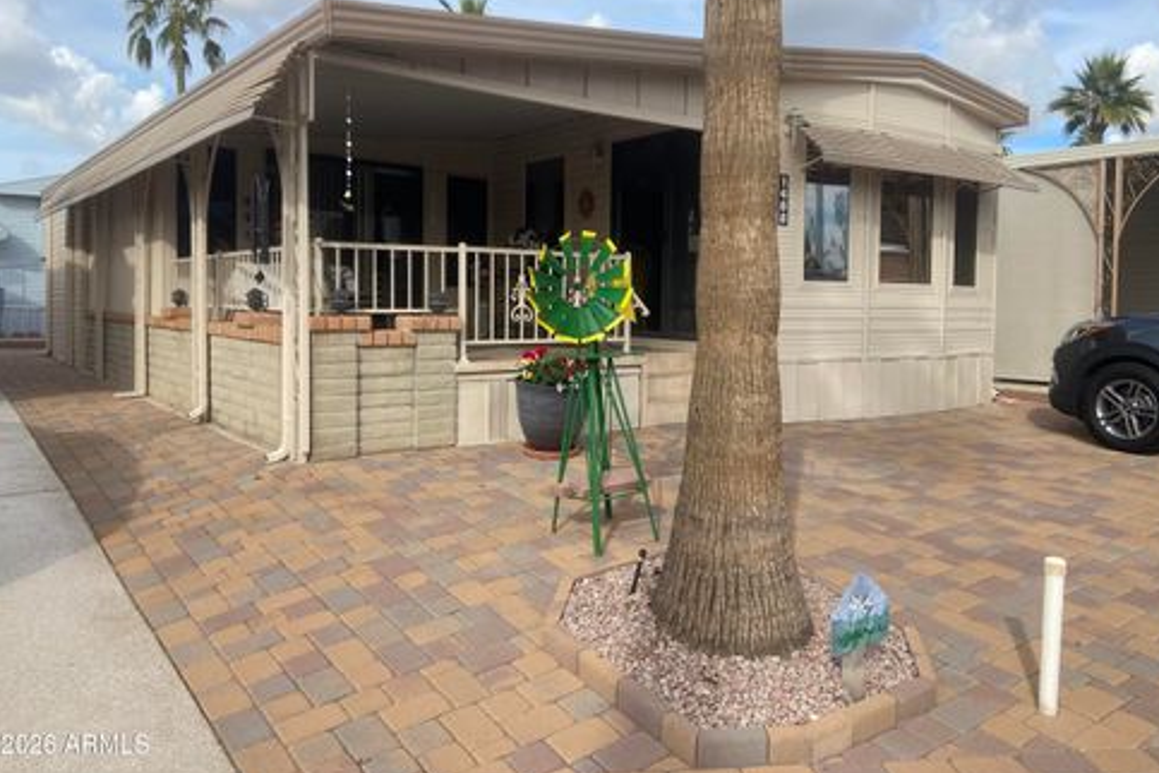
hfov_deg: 65.5
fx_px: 901
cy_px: 335
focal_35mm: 28
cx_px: 597
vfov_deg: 46.3
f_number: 1.8
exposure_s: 1/2066
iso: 32
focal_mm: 4.25
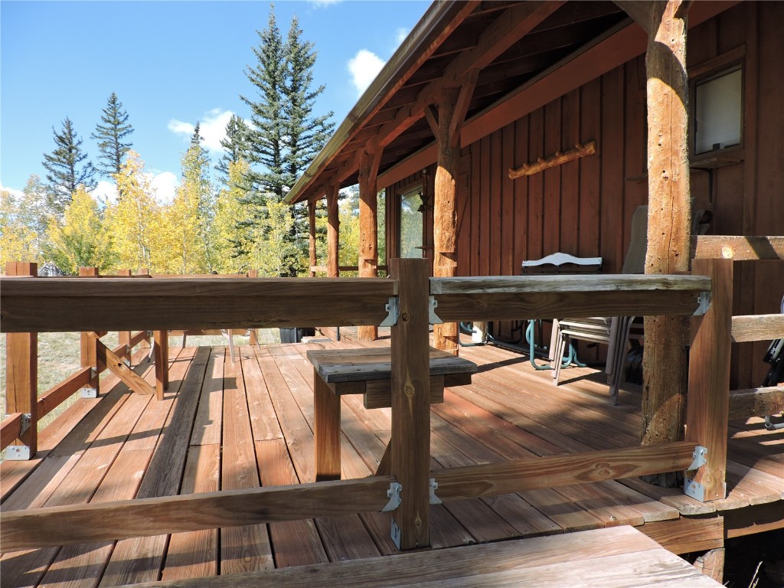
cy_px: 294
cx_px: 392
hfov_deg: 71.6
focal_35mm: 24
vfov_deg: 56.8
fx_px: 544
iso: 100
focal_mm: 4.3
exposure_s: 1/500
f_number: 3
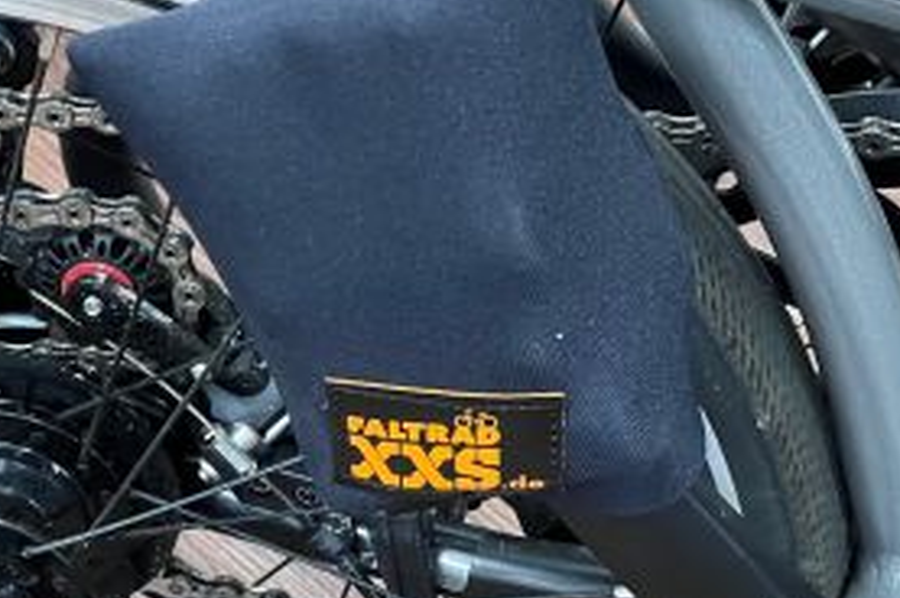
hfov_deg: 14.7
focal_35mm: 139
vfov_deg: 9.8
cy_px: 244
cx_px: 676
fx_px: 3471
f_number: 2.8
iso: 800
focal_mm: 9
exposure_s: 1/34
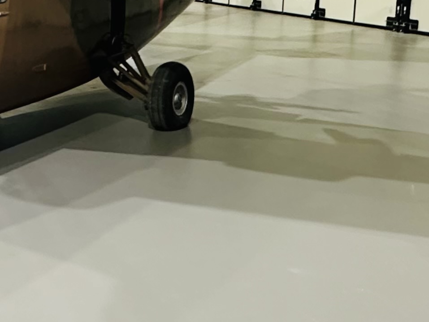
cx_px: 29
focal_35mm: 59
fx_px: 731
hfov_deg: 30.9
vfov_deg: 24.7
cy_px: 113
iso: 400
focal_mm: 2.22
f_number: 2.2
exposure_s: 1/50
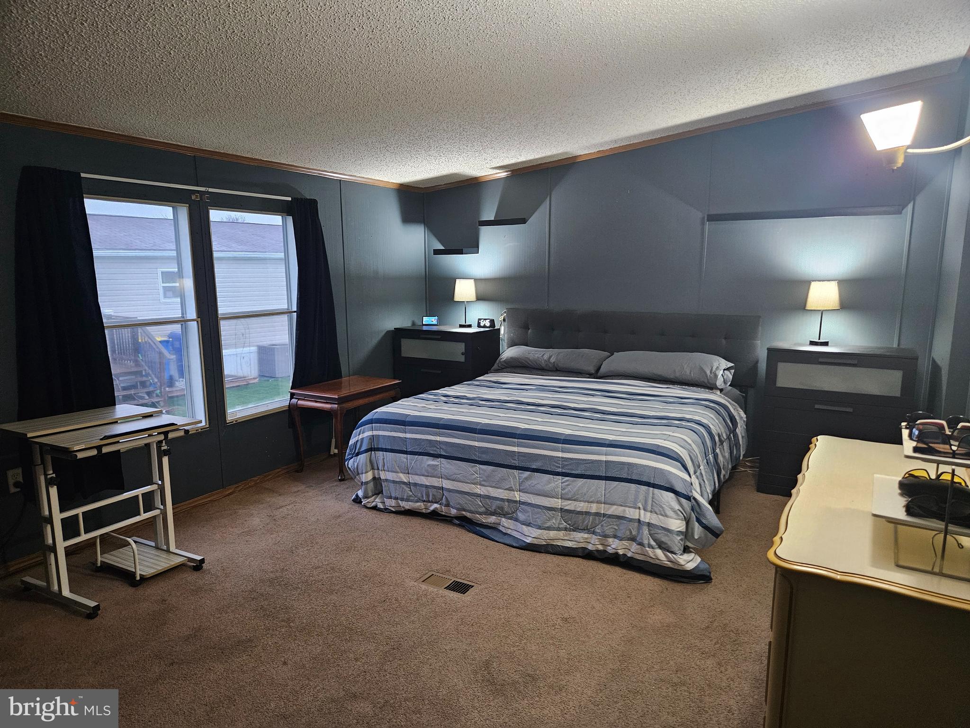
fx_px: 644
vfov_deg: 58.9
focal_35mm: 23
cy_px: 364
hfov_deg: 73.9
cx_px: 485
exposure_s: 1/24
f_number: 1.8
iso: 640
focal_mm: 5.4
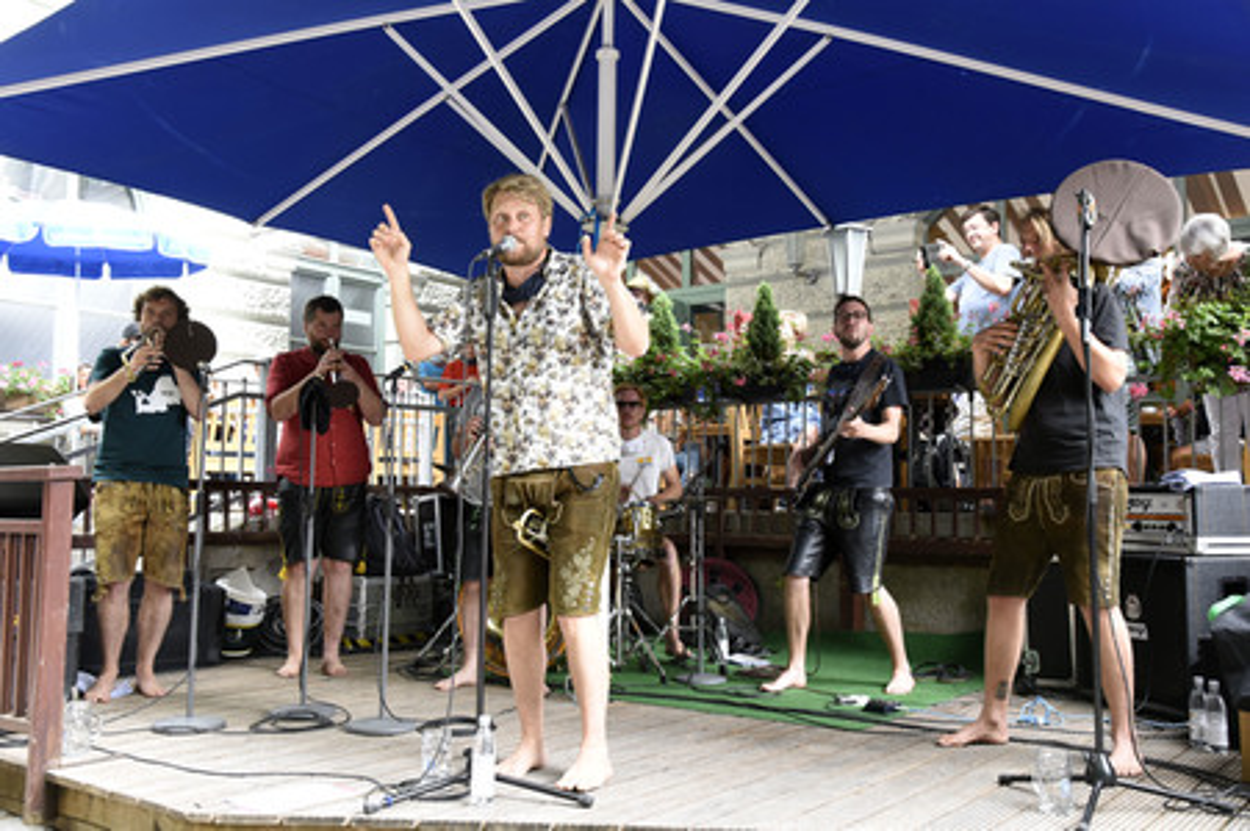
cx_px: 625
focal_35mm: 34
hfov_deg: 55.8
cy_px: 416
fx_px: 1180
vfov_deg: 38.8
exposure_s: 1/60
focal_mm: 34
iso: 1250
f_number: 6.3
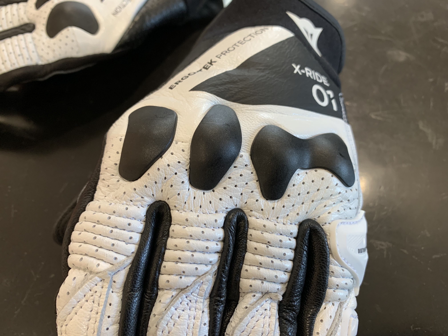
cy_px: 168
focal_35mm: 26
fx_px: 336
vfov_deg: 53.1
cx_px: 224
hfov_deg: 67.3
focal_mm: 4.25
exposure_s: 1/60
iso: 160
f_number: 1.8
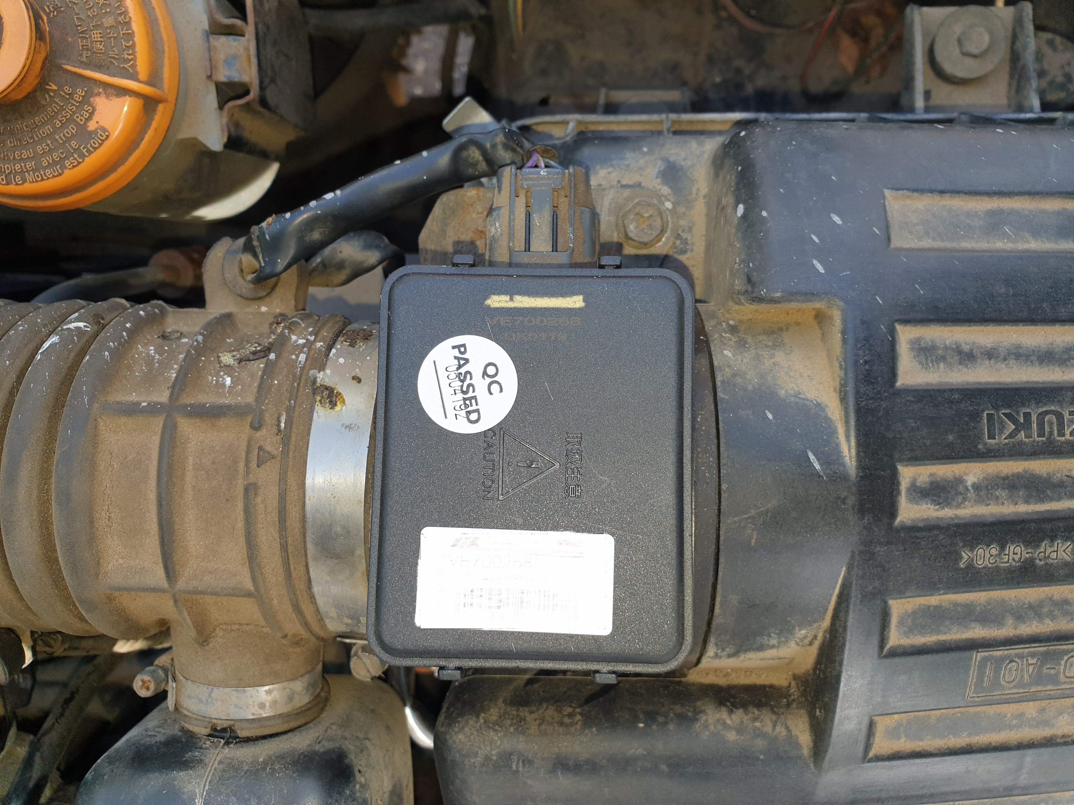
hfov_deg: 67.3
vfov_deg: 53.1
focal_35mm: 26
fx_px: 807
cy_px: 402
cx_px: 537
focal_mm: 4.3
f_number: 2.4
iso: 50
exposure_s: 1/240
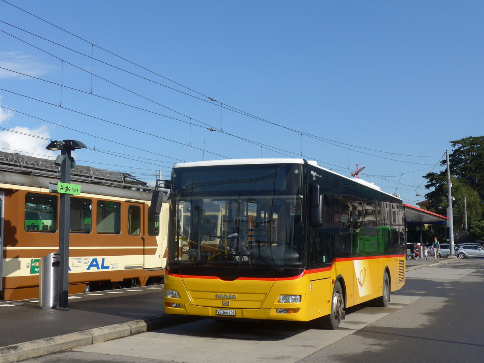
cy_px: 182
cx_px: 242
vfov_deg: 29.7
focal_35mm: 49
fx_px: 685
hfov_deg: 38.9
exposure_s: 1/1600
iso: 80
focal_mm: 10.1
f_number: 3.2
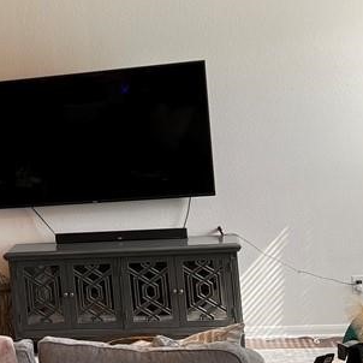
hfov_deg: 21.0
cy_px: 132
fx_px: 925
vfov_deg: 22.1
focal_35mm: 78
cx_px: -42
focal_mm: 5.7
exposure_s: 1/120
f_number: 1.5
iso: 50
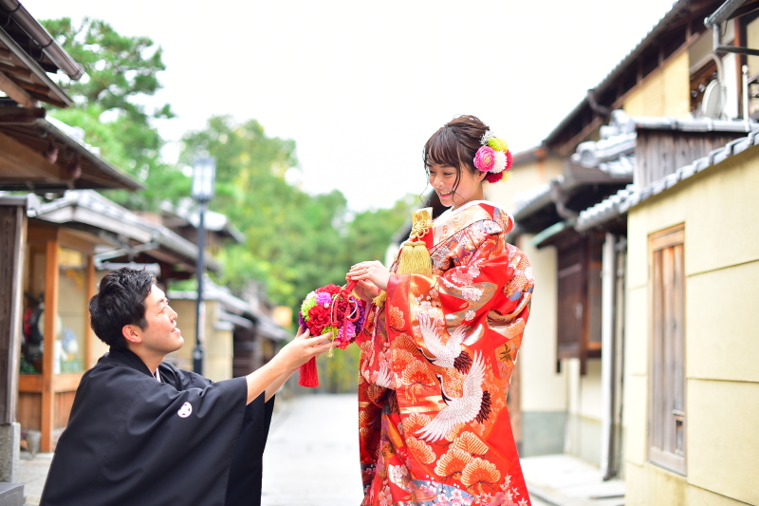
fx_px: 1054
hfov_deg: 39.6
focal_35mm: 50
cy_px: 253
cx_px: 380
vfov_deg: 27.0
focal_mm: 50
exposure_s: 1/400
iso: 100
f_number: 1.8
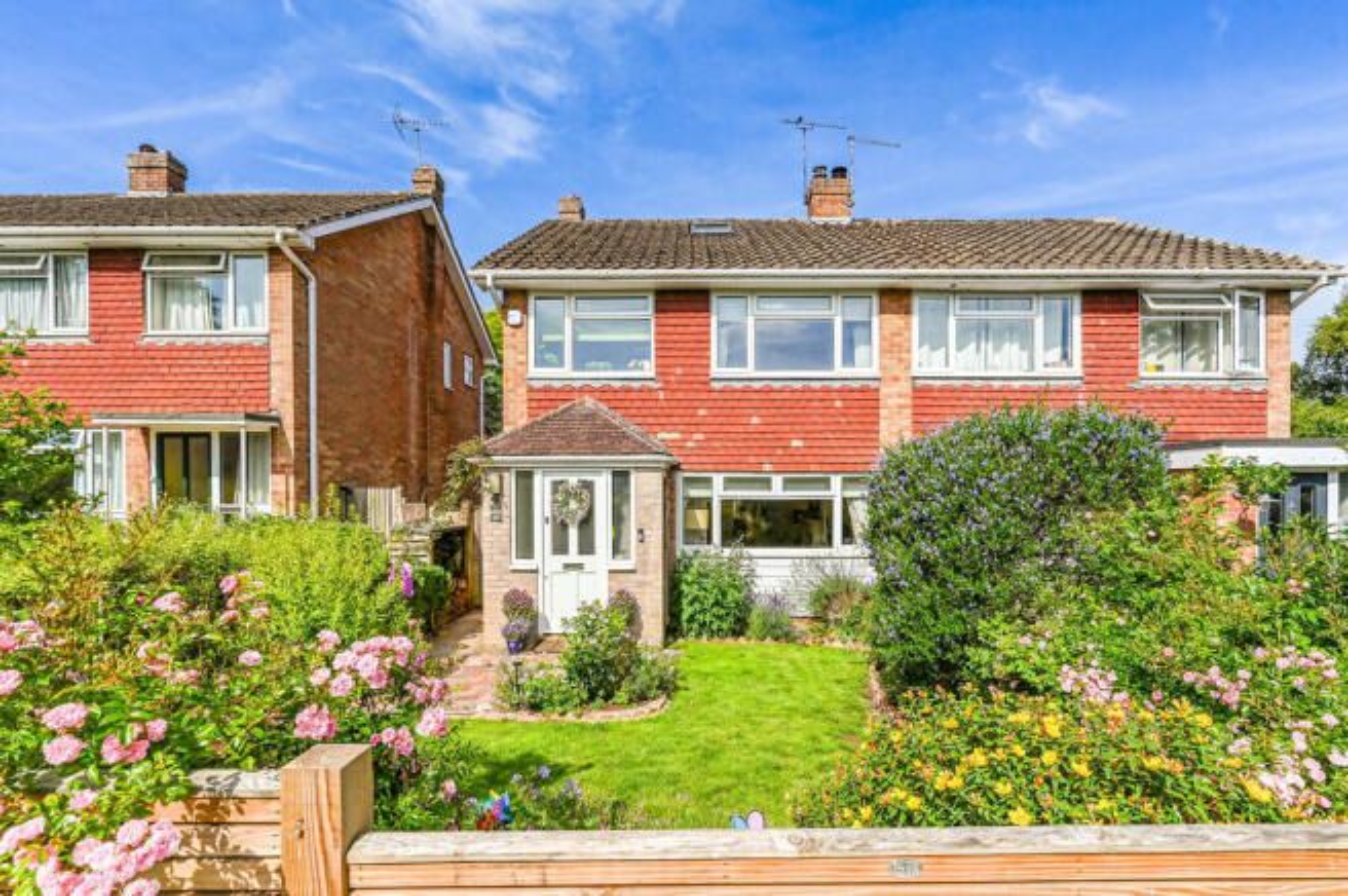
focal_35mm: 16
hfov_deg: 98.6
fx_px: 580
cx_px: 674
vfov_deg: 75.4
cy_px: 448
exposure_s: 1/2500
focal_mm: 15.5
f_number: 8
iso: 400
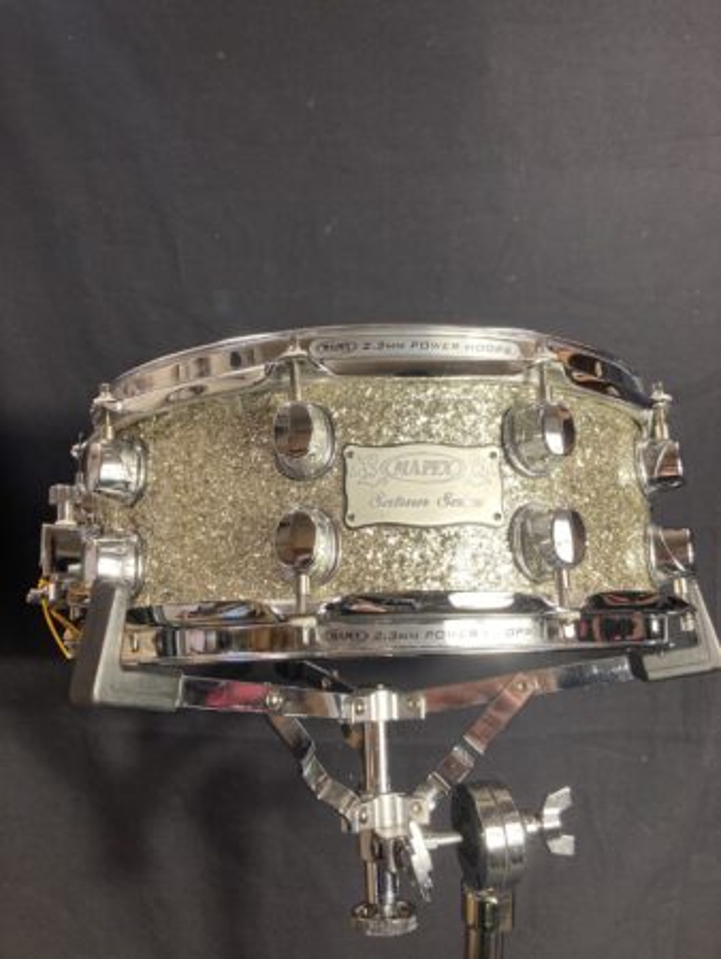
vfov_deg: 63.4
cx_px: 360
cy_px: 480
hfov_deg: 49.8
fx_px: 777
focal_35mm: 28
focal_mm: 3.99
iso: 125
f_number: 1.8
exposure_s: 1/60
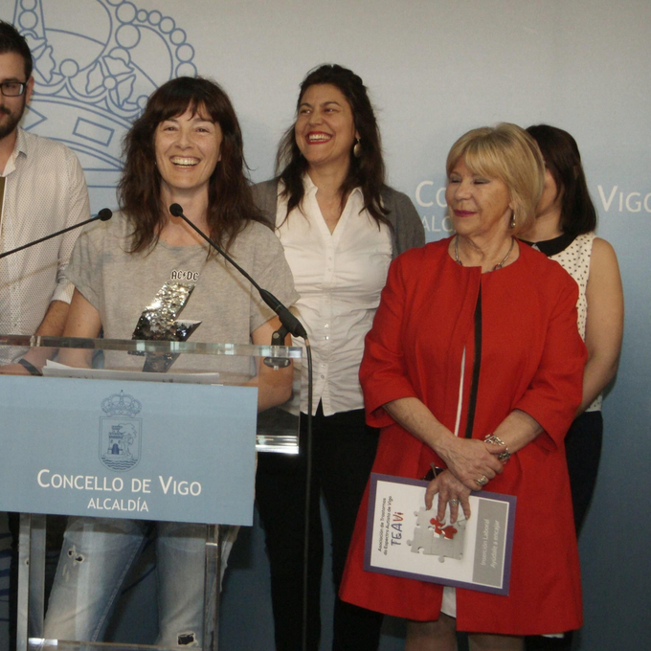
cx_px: 148
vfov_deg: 30.6
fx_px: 1192
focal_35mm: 56
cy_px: 310
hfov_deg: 30.0
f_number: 7.1
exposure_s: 1/250
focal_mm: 28
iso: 1600
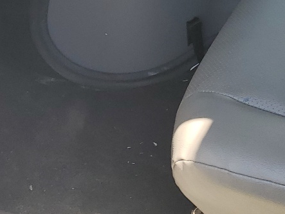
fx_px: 774
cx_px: 226
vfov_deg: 14.5
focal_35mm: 94
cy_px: -119
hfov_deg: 20.6
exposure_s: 1/435
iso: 50
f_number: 1.5
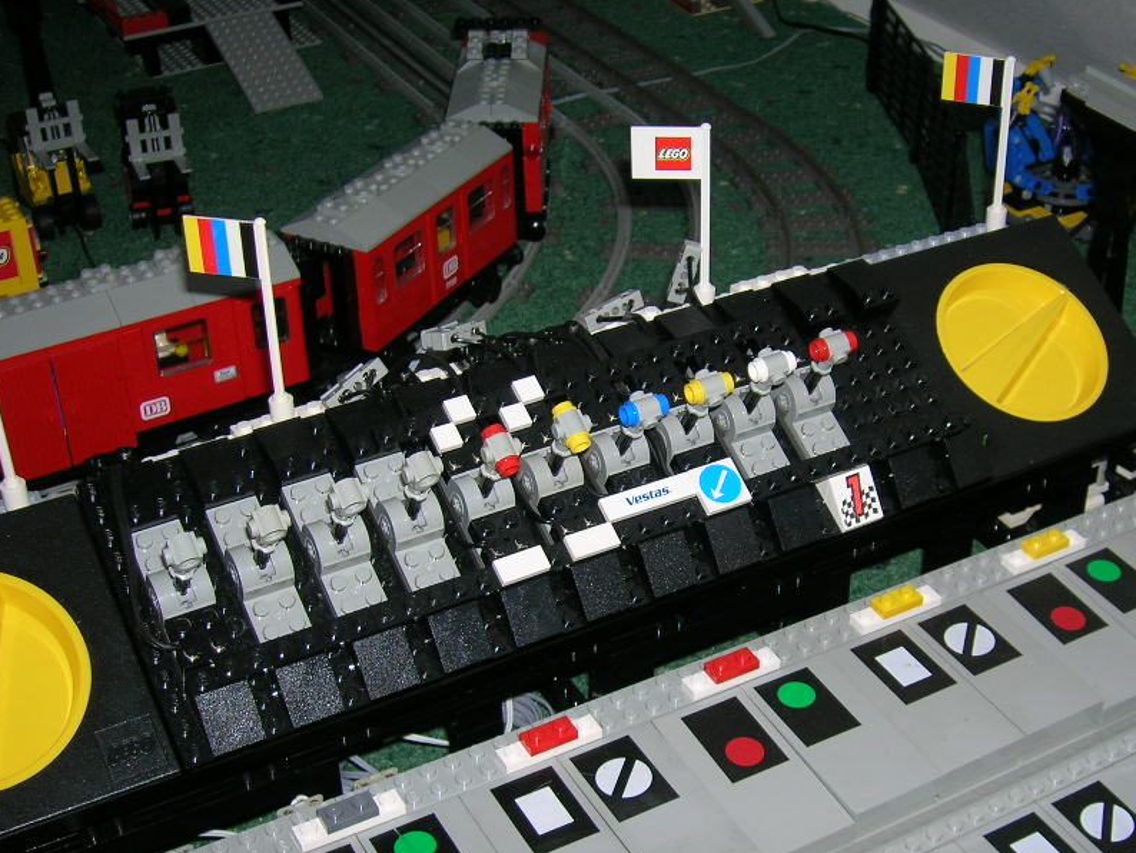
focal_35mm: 49
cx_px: 701
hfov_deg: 38.7
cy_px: 517
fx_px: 1609
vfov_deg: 29.6
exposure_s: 1/60.1
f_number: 3
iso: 50
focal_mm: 6.4
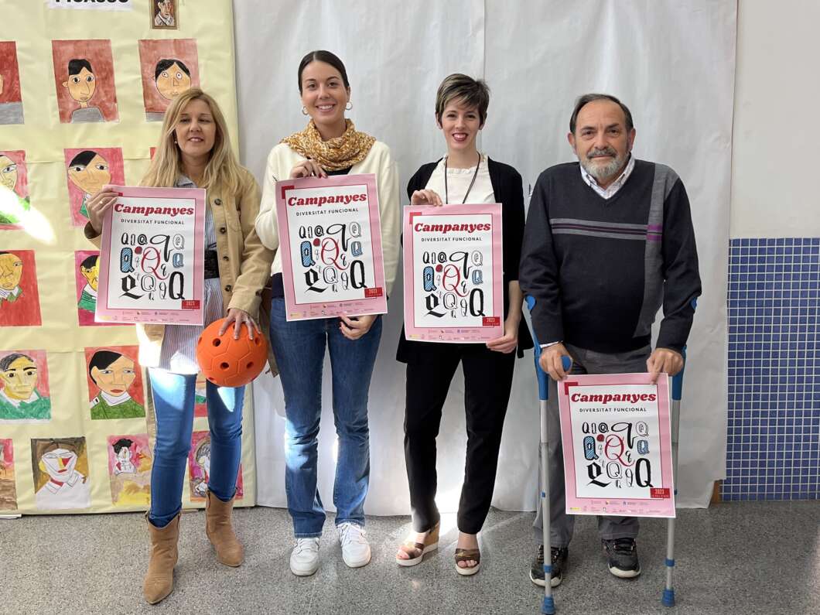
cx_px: 410
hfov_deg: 67.3
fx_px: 616
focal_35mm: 26
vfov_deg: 53.1
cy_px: 308
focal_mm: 5.1
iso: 100
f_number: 1.6
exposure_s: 1/100
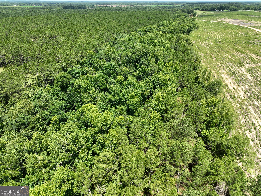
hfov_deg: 71.6
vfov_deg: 56.8
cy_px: 98
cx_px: 130
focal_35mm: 24
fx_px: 181
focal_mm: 12.29
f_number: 2.8
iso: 100
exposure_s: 1/1000
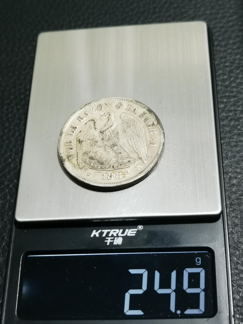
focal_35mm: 55
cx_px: 122
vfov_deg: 34.9
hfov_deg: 26.6
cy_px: 162
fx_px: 515
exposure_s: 1/100
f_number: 1.9
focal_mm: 6.67
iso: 160
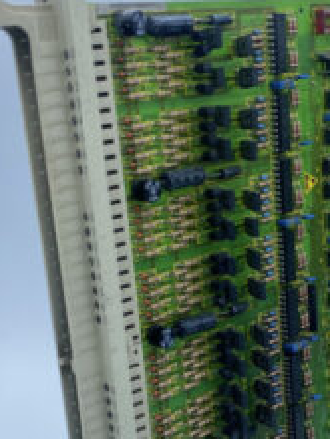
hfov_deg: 30.6
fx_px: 597
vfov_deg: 39.6
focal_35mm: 47
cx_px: 231
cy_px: 312
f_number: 1.8
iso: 32
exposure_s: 1/1016
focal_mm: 4.25
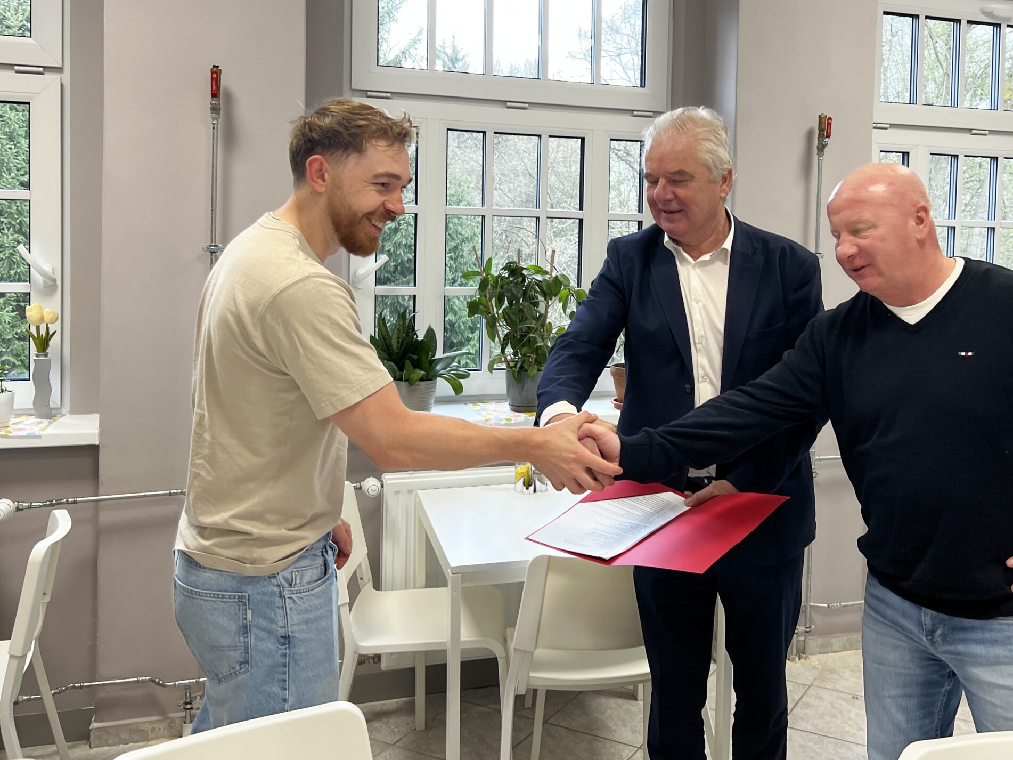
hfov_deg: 52.1
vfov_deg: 40.3
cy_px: 265
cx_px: 631
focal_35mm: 35
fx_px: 1024
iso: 80
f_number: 1.5
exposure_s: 1/100
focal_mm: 5.7
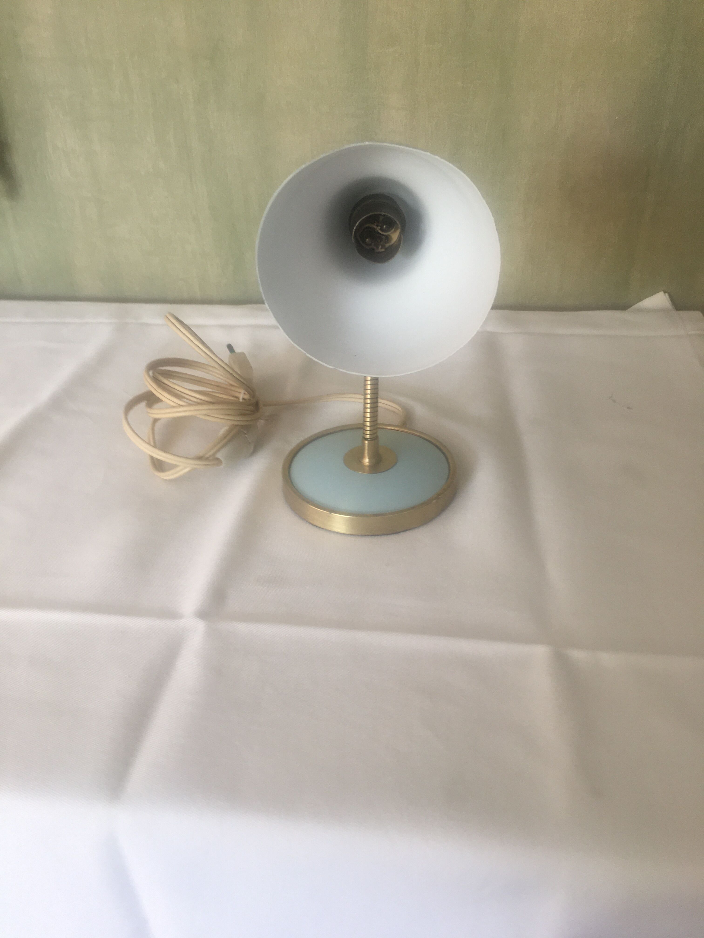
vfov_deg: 61.7
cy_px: 469
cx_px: 352
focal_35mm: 29
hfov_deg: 48.2
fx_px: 786
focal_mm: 4.15
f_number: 2.2
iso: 40
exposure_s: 1/33
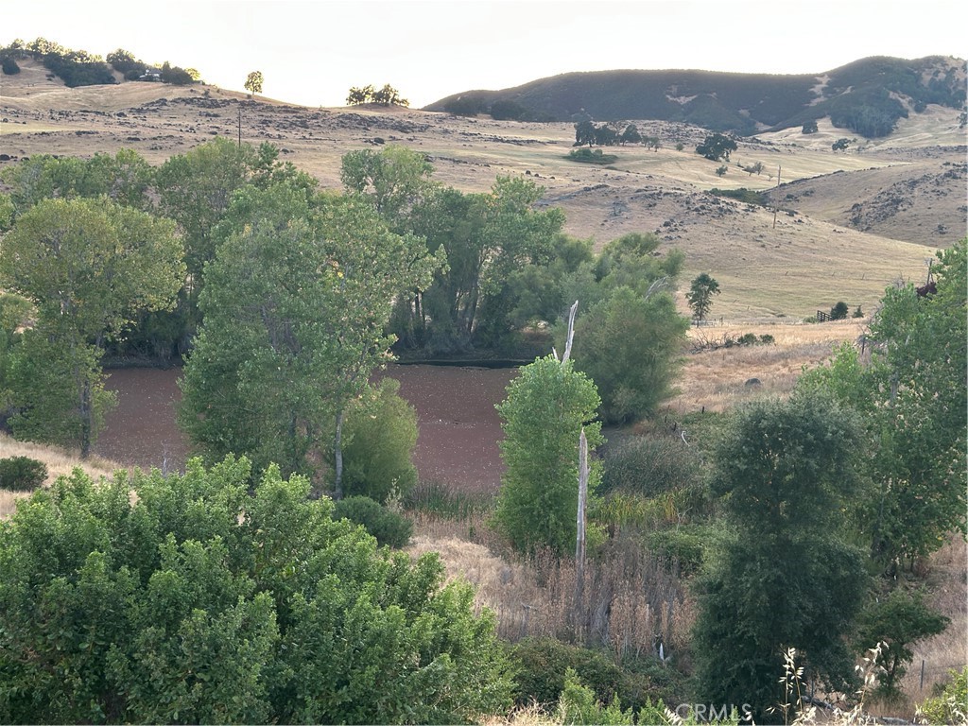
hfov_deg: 39.7
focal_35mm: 48
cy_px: 363
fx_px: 1342
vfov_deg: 30.3
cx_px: 484
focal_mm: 6.86
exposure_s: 1/60
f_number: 1.78
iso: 160
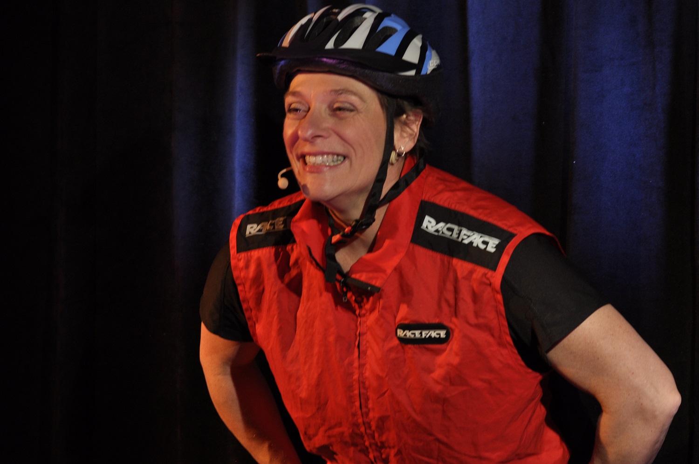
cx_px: 350
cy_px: 232
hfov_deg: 16.1
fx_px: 2472
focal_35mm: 128
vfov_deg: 10.7
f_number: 6.7
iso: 400
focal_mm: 85
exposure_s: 1/60
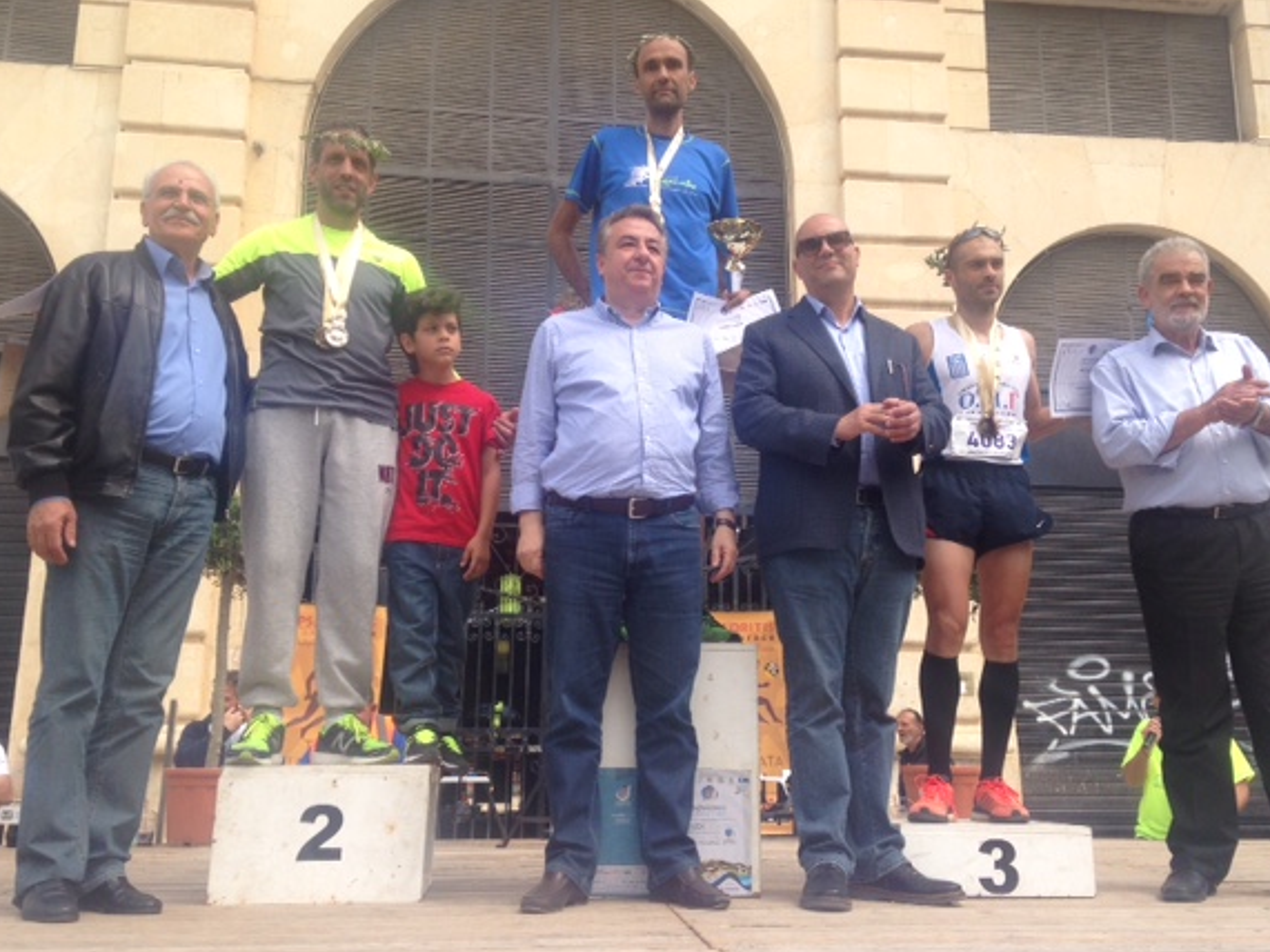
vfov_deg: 38.6
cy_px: 445
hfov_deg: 50.1
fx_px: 1357
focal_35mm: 37
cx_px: 665
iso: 50
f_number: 2.4
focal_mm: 4.12
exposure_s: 1/889
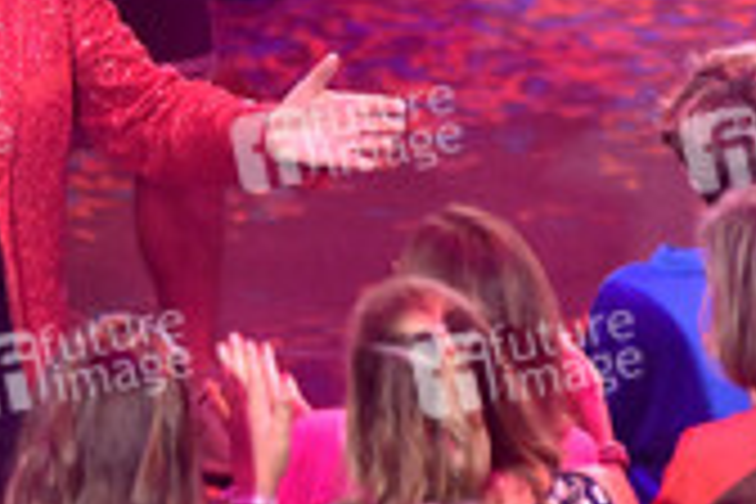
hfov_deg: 1.5
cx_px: -43
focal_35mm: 1340
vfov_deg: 1.0
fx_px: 28138
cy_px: 252
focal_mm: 500
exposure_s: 1/400
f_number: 5.6
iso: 16000
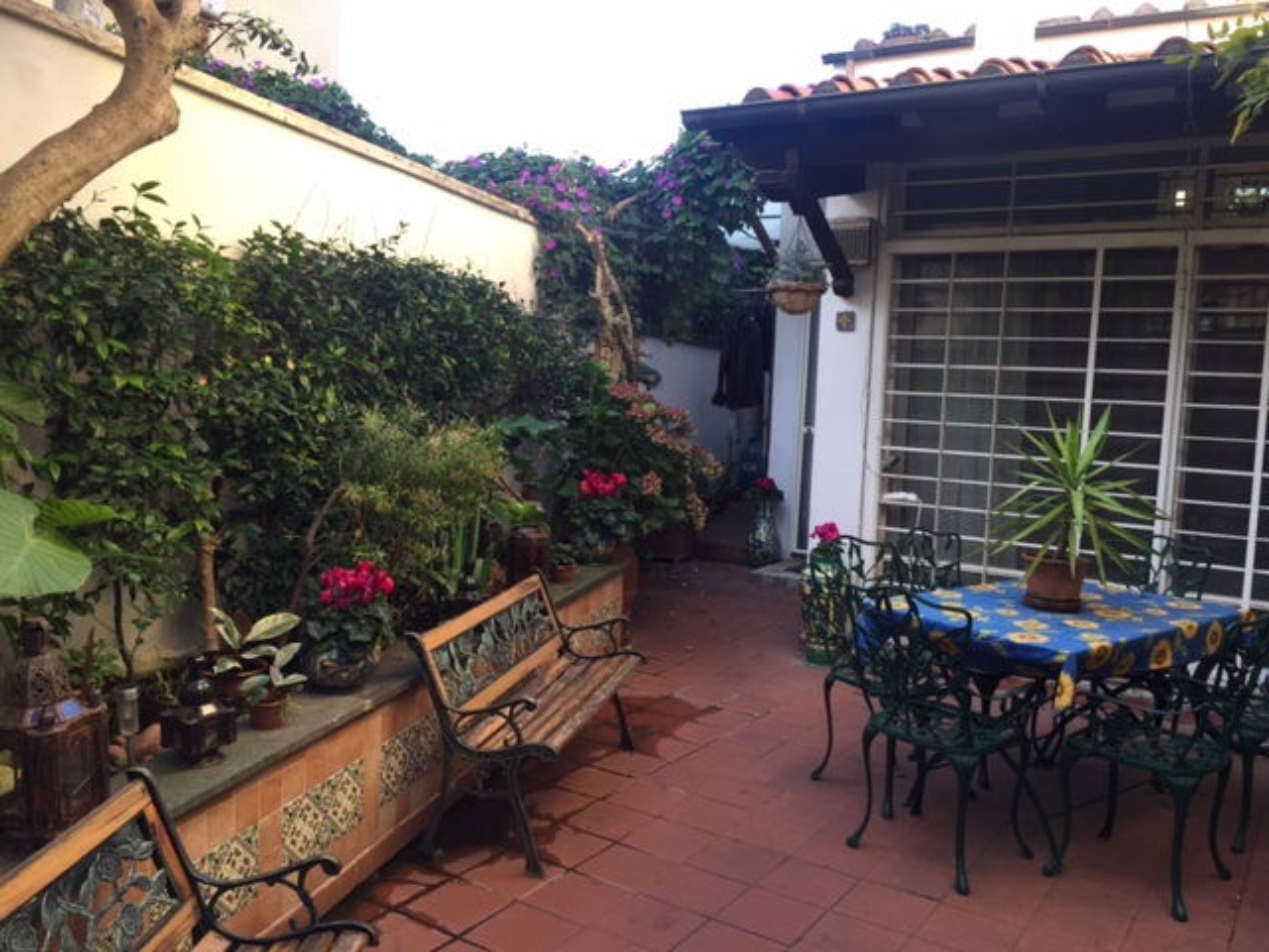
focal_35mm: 29
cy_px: 476
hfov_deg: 61.7
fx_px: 1063
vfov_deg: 48.2
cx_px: 634
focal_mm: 4.15
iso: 32
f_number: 2.2
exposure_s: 1/100
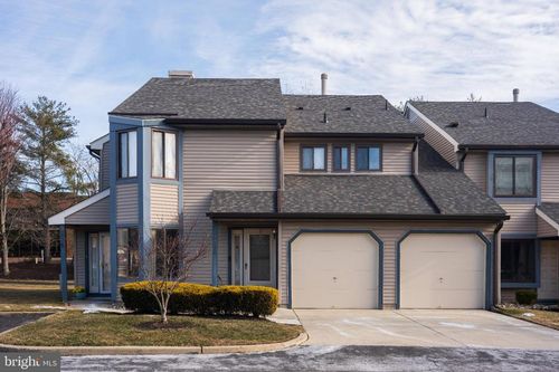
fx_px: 543
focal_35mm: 35
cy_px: 186
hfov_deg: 54.5
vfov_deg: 37.8
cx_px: 280
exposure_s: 1/100
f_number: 6.3
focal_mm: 35
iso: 200
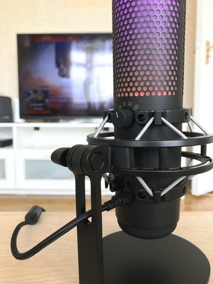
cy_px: 142
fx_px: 230
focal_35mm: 28
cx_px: 106
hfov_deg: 49.7
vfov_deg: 63.4
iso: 32
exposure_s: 1/30
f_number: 1.8
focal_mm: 3.99
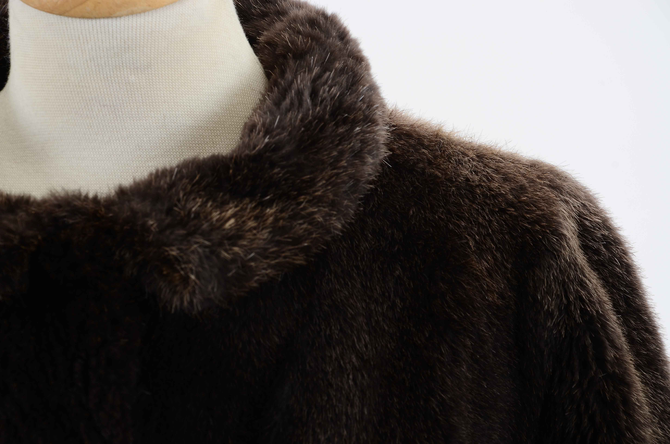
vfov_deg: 8.7
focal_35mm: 158
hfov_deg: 13.1
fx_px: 2925
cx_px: 335
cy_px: 222
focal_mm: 105
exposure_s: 1/80
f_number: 8
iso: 160
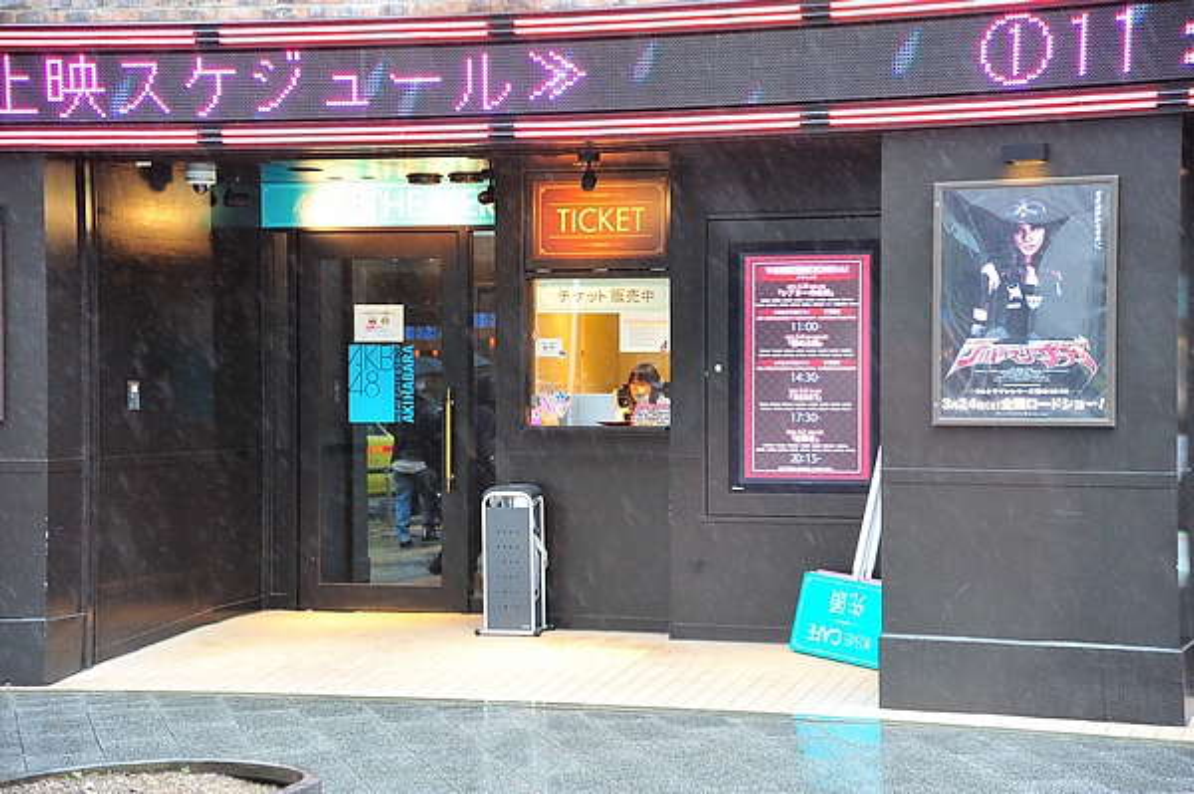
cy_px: 397
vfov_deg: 16.0
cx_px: 597
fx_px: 2817
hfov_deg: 23.9
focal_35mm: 85
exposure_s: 1/250
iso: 4000
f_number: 4.5
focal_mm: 85
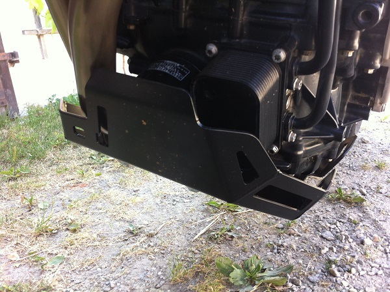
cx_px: 195
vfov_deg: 40.6
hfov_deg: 52.7
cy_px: 146
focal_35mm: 35
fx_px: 394
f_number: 2.8
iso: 80
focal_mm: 3.85
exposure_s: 1/40
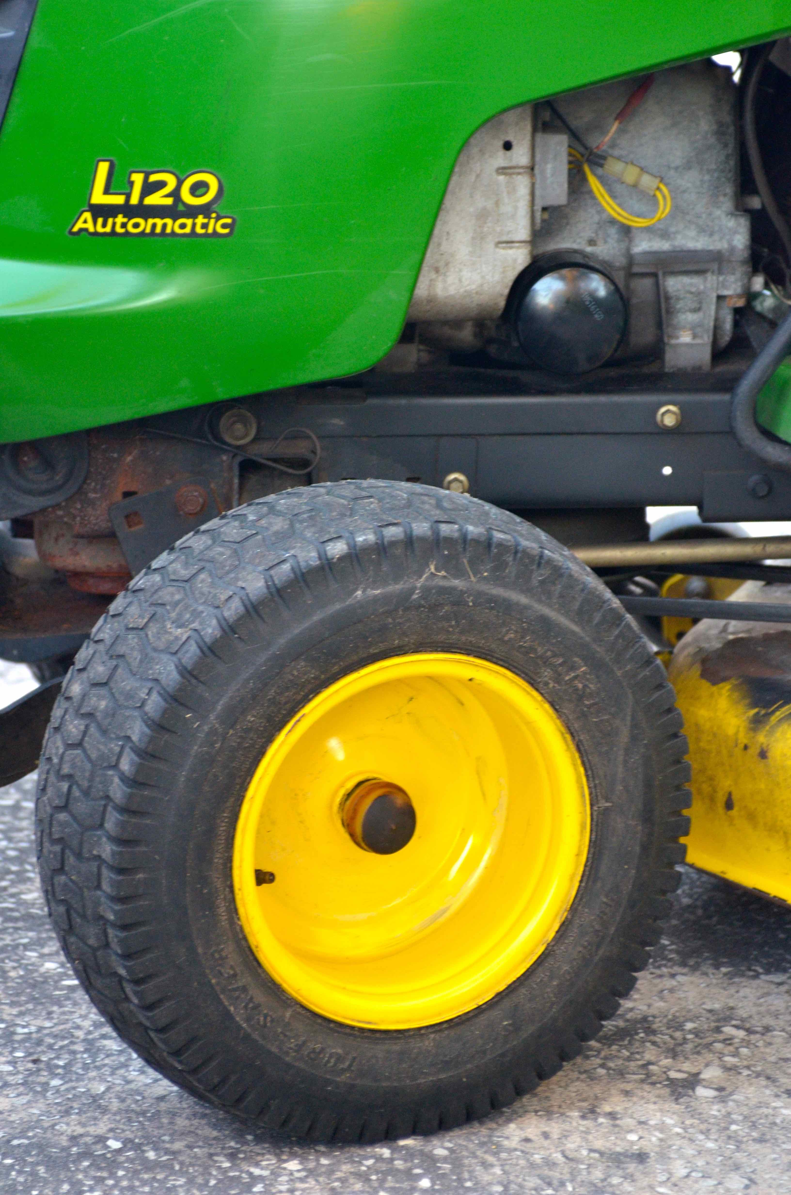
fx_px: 4221
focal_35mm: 128
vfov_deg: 16.1
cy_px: 598
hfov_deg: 10.7
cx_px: 396
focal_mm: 85
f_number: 5
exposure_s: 1/100
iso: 800
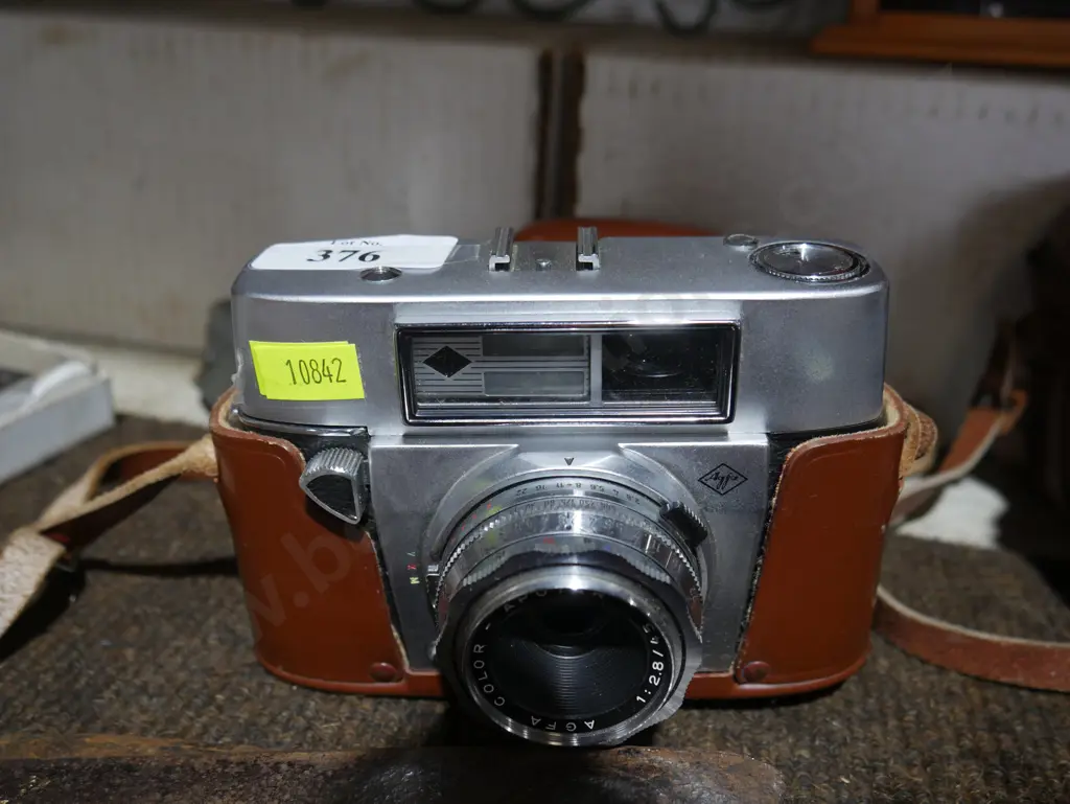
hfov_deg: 56.8
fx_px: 990
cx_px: 535
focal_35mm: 32
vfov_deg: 44.2
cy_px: 402
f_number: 3.6
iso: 400
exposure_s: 1/60
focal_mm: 16
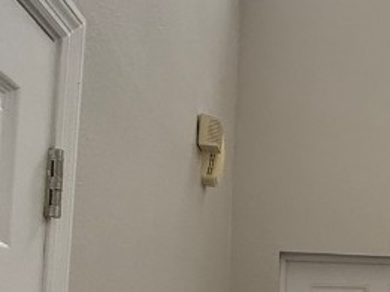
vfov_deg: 25.3
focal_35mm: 55
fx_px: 619
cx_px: 657
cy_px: 286
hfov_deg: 23.4
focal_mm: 2.22
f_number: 2.2
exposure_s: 1/120
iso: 250
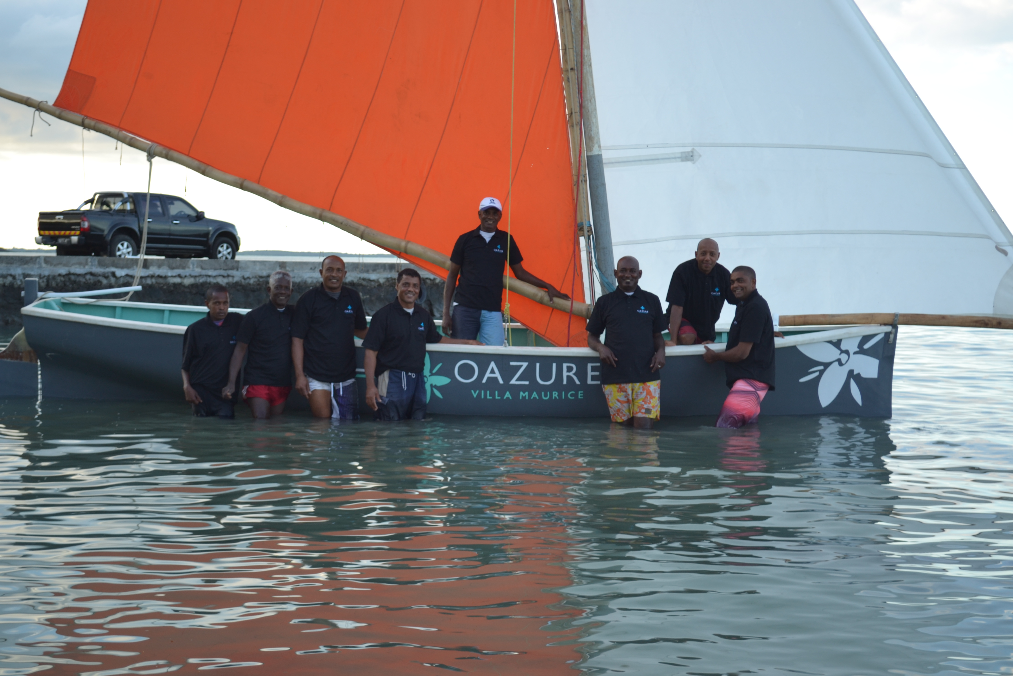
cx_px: 506
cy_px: 338
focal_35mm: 60
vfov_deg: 22.6
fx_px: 1688
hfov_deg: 33.4
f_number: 5.3
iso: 100
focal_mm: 40
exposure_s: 1/100
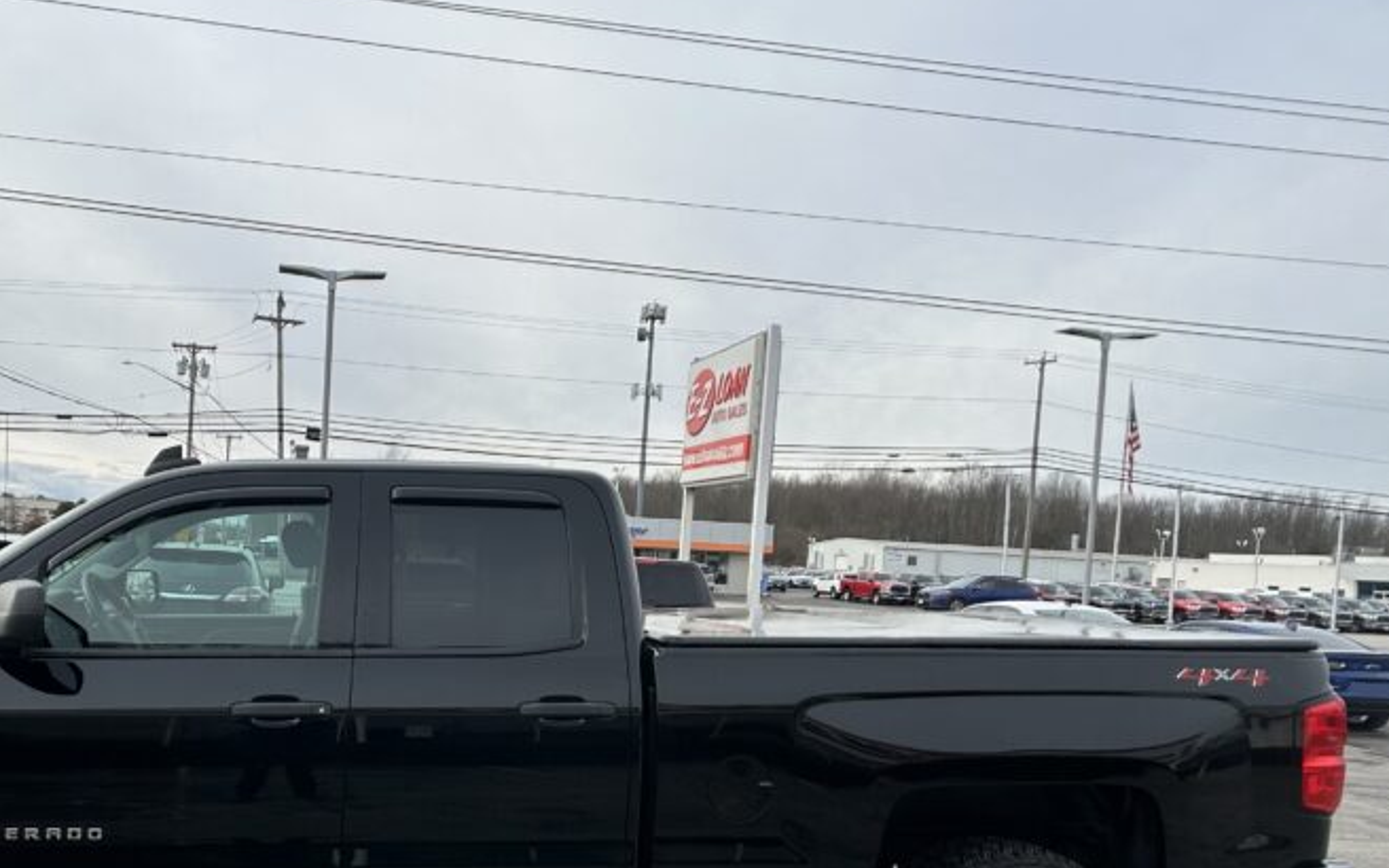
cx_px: 371
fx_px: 1628
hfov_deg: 44.9
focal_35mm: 43
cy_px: 616
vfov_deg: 29.5
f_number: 1.5
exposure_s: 1/2762
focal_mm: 5.7
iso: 50
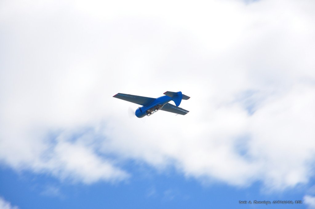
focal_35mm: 188
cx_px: 158
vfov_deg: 7.3
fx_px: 1639
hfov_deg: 11.0
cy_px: 104
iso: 200
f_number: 8
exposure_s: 1/125
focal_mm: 125
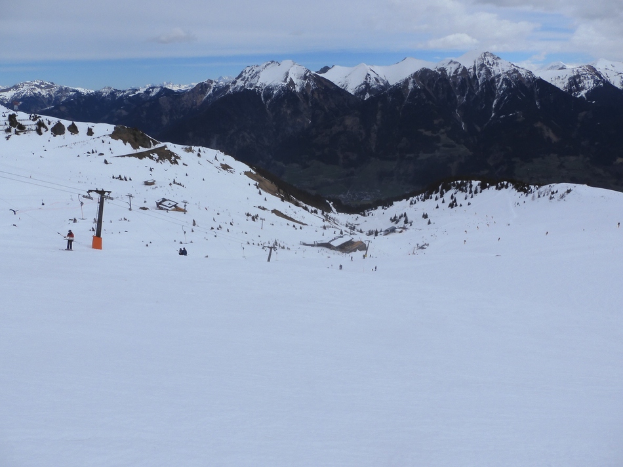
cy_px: 234
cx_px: 312
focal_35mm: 24
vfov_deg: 56.8
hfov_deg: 71.6
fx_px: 432
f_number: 5
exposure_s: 1/2000
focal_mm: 4.3
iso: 100
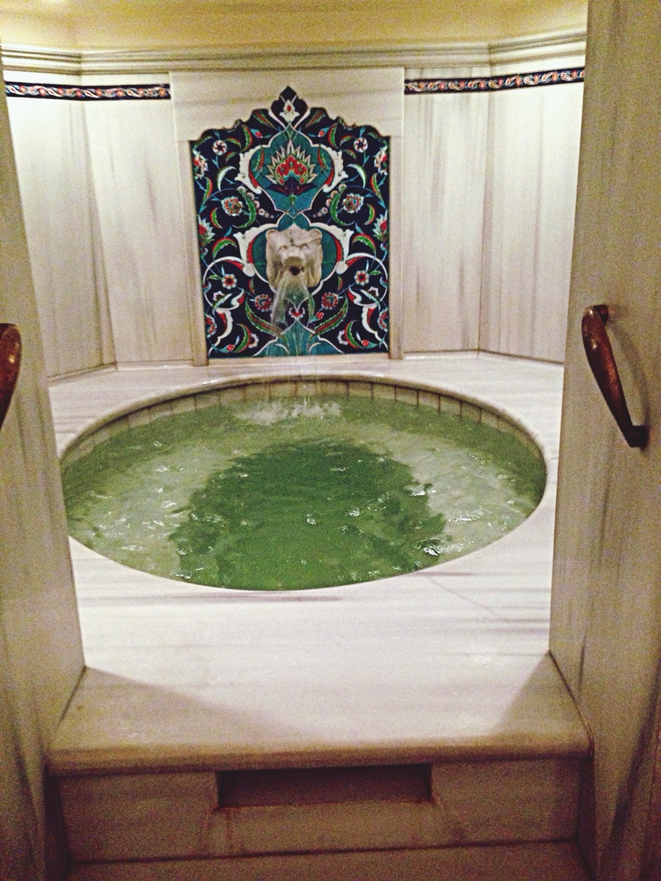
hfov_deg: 42.9
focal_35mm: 33
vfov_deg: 55.4
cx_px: 330
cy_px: 440
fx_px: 840
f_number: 2.4
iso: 640
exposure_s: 1/15
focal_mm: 4.12
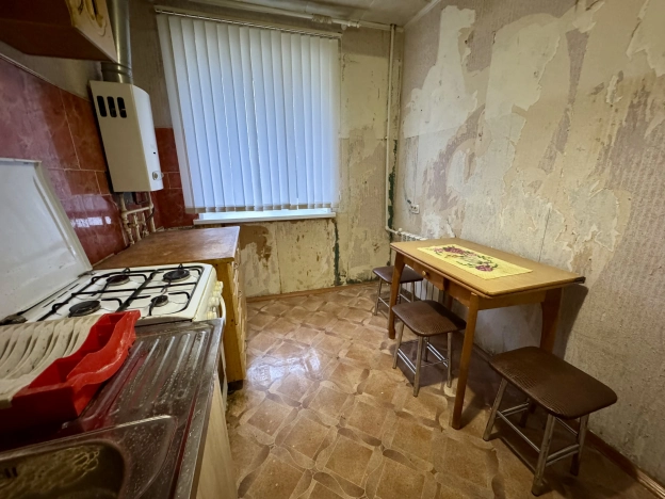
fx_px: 269
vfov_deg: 85.7
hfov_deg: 102.1
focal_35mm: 14
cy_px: 250
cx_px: 332
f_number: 2.2
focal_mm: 2.22
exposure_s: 1/48
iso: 1250
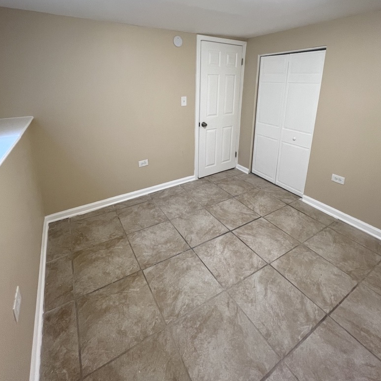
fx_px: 199
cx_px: 191
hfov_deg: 87.4
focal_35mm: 16
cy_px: 131
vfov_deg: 84.8
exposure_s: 1/60
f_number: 1.8
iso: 200
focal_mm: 1.57
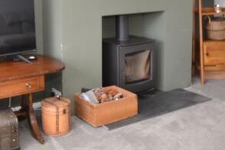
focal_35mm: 52
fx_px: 325
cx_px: 86
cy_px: 11
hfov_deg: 38.0
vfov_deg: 25.1
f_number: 4
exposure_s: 1/60
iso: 400
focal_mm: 10
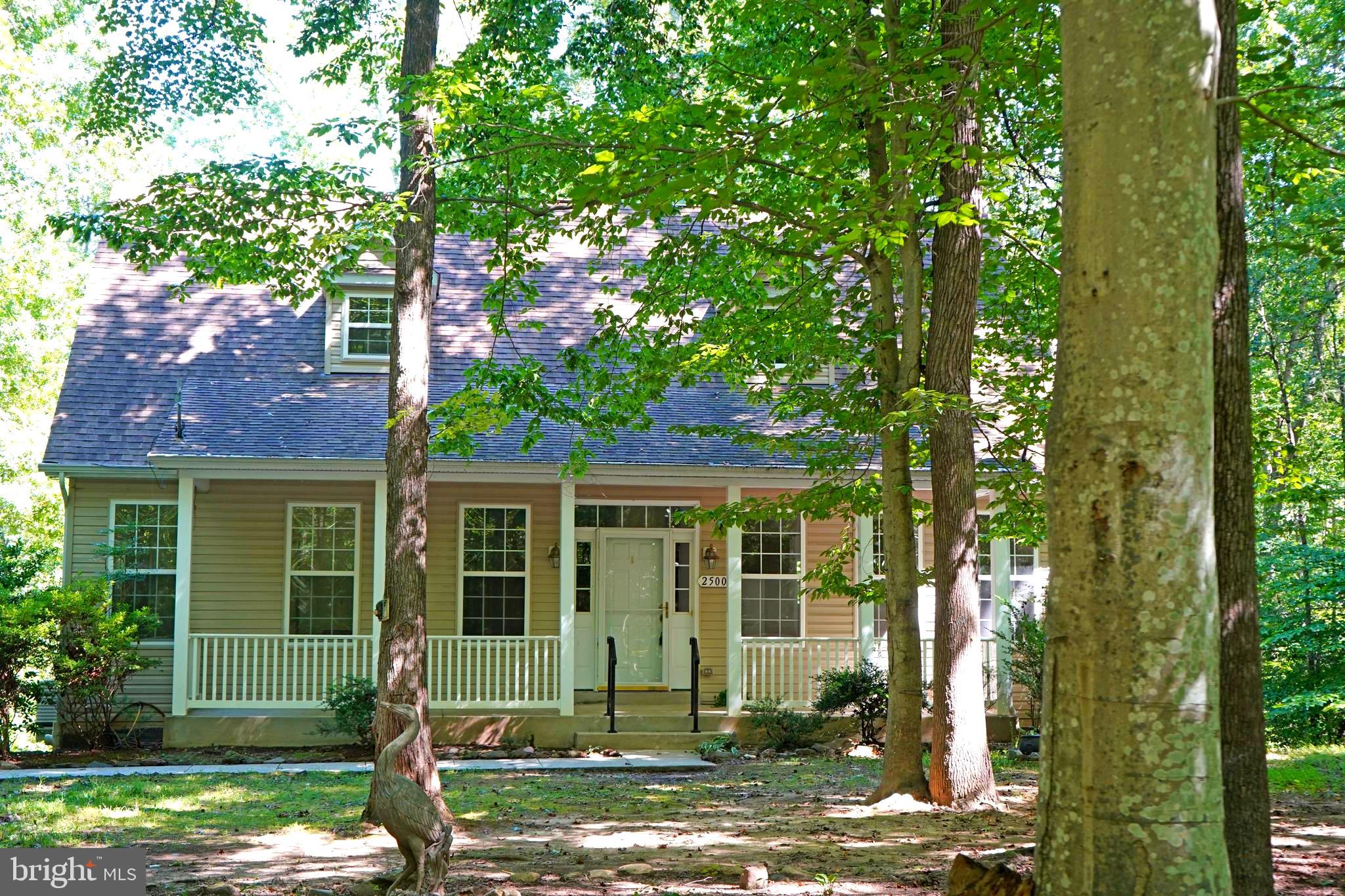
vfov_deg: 29.2
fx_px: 1718
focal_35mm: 46
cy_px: 448
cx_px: 672
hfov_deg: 42.7
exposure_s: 1/160
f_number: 4.5
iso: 800
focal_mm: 46
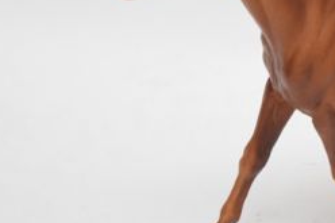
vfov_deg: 6.4
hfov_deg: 9.5
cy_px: 40
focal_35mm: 213
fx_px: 1983
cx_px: 392
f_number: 5.6
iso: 3200
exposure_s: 1/125
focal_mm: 55
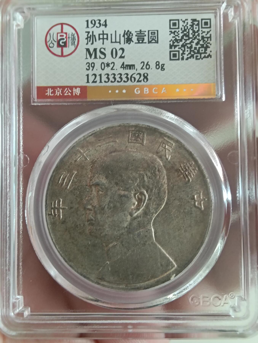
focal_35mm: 43
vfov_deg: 43.8
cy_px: 172
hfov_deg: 33.7
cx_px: 129
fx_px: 426
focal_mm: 3.98
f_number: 1.8
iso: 320
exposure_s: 1/33.3
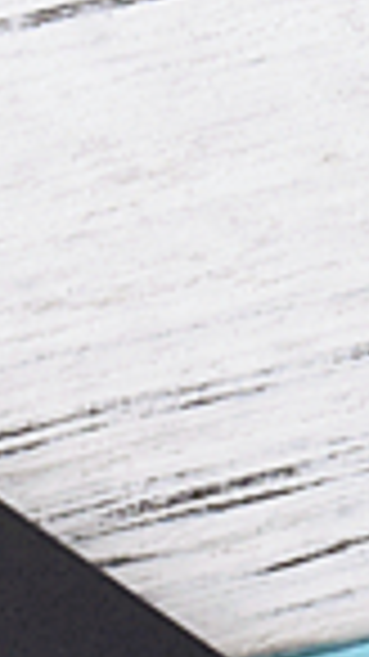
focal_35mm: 475
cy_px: 362
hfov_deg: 2.5
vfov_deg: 4.5
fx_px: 8270
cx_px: 1161
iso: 1600
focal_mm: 55
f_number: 36
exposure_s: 1/30
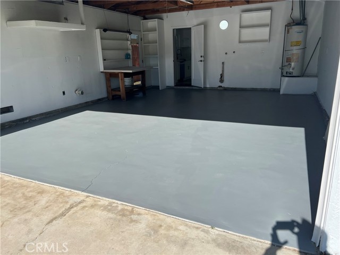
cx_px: 170
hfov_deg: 67.3
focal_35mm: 26
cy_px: 128
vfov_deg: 53.1
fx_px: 255
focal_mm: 5.7
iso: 50
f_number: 1.5
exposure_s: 1/3968
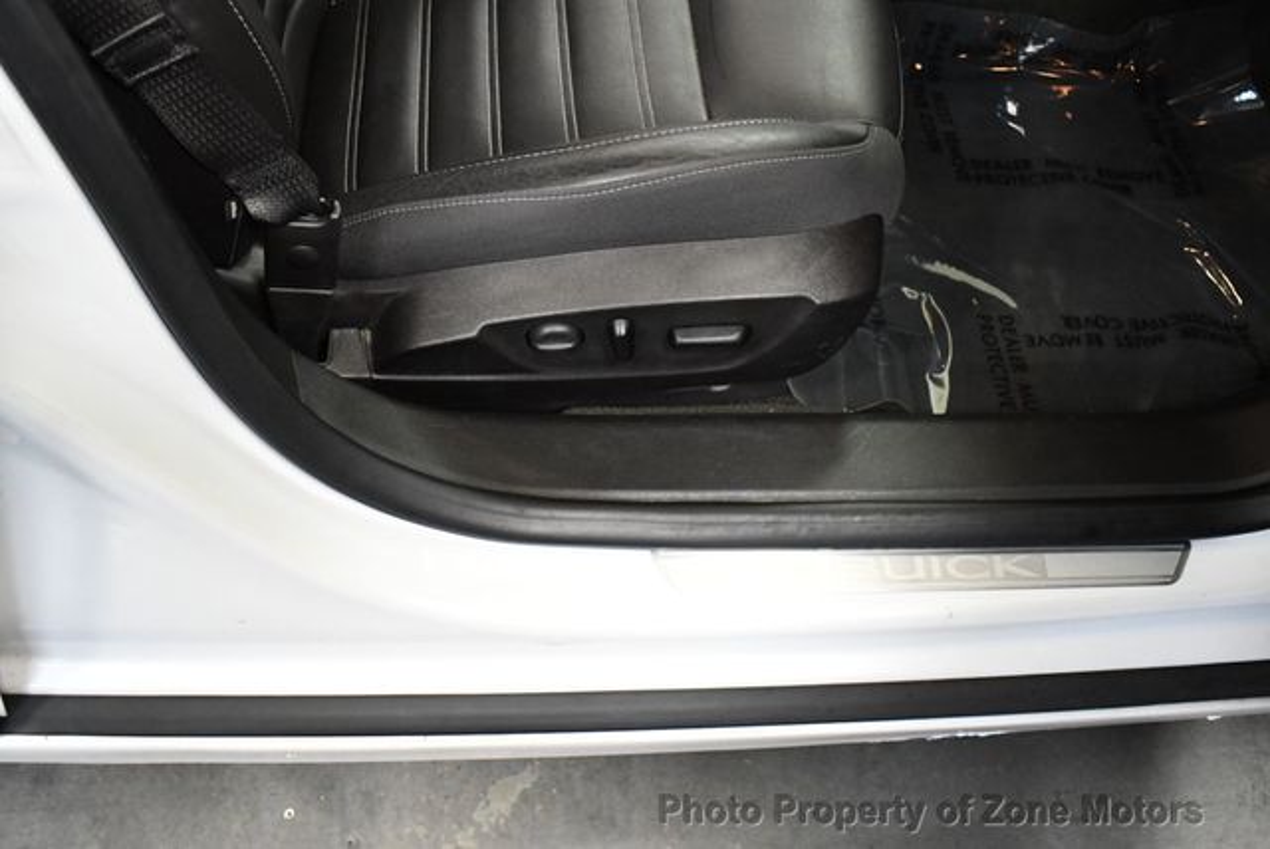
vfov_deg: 36.9
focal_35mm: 36
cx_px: 635
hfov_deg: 53.1
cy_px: 424
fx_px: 1271
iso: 3200
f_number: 3.5
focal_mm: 18
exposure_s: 1/125
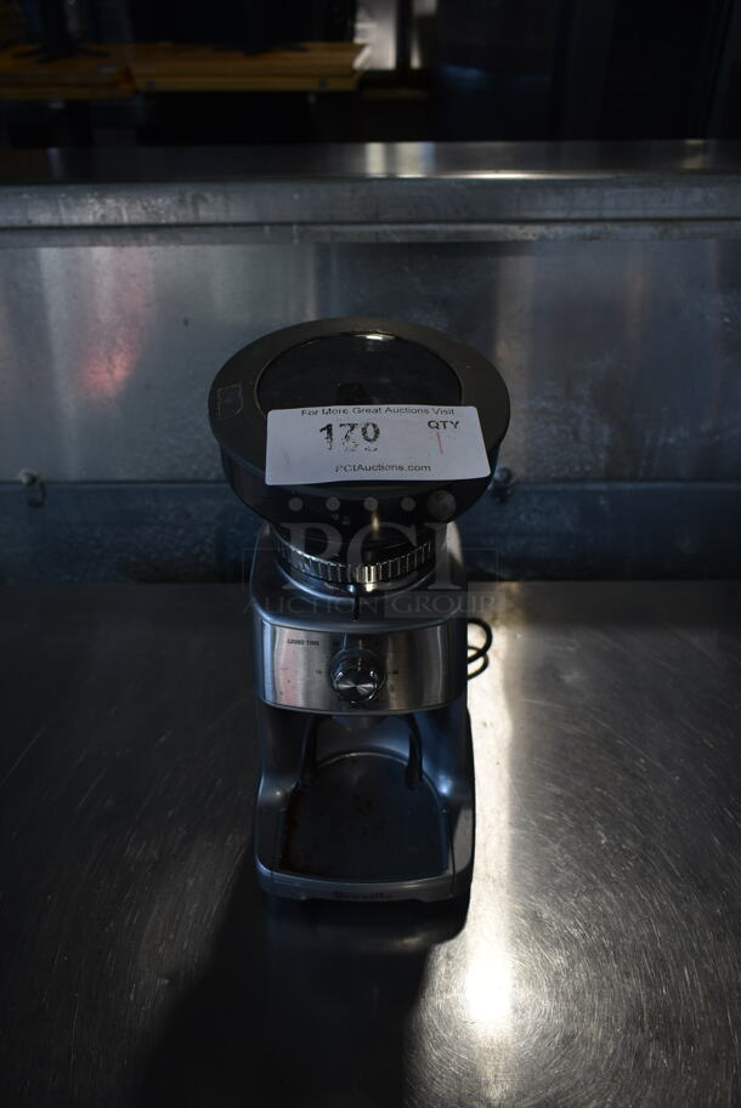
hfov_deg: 48.0
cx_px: 370
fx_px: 832
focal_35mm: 27
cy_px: 554
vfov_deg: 67.3
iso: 100
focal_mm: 18
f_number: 4.5
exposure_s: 1/80
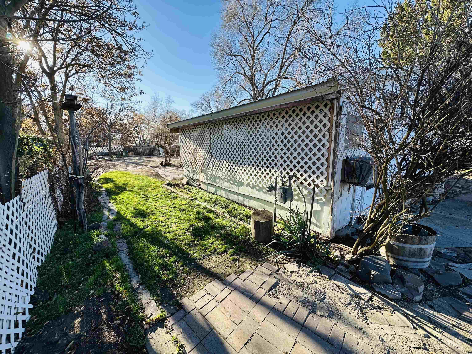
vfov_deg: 85.7
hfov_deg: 102.1
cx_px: 236
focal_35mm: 14
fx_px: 191
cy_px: 177
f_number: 2.2
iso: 40
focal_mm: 2.22
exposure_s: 1/406
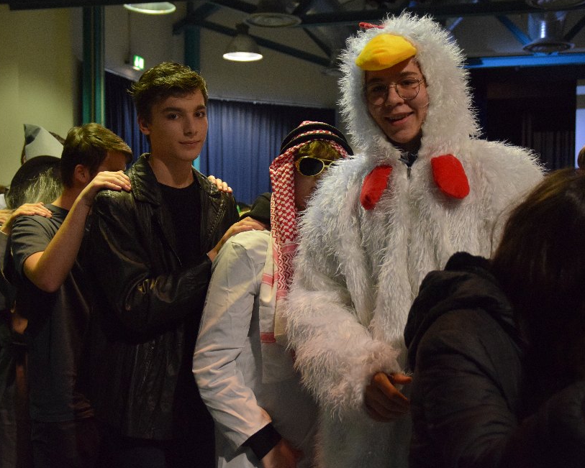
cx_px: 318
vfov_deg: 33.5
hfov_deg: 41.1
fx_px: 779
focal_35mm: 45
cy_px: 237
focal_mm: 26
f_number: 3.2
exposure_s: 1/320
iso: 3200
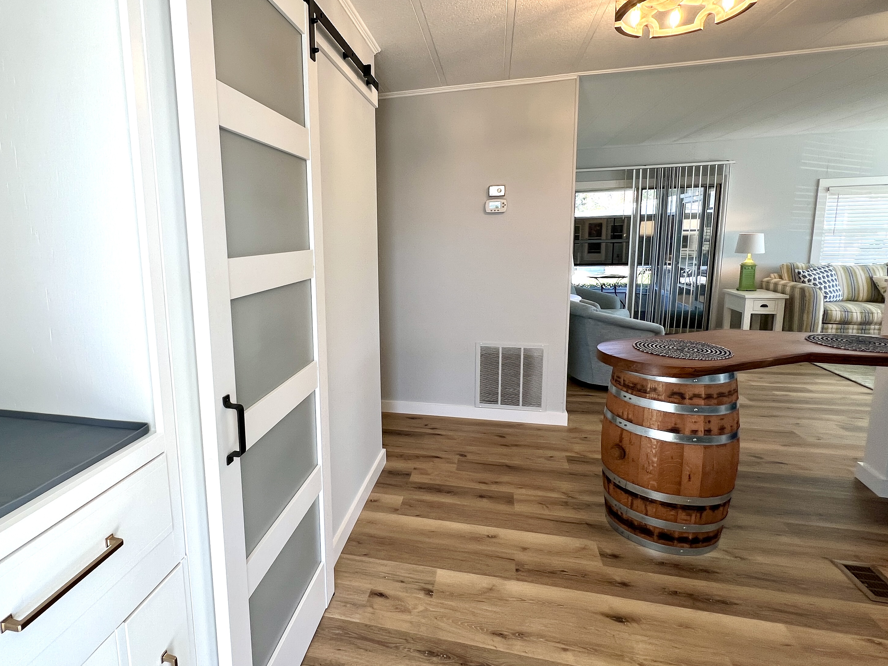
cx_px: 357
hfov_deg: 86.7
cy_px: 311
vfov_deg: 71.5
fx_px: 462
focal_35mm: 18
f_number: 1.8
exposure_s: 1/120
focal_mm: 1.57
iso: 40
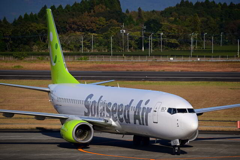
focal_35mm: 290
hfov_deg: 7.1
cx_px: 120
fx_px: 1932
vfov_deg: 4.7
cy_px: 80
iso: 250
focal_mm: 290
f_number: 6
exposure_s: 1/2000
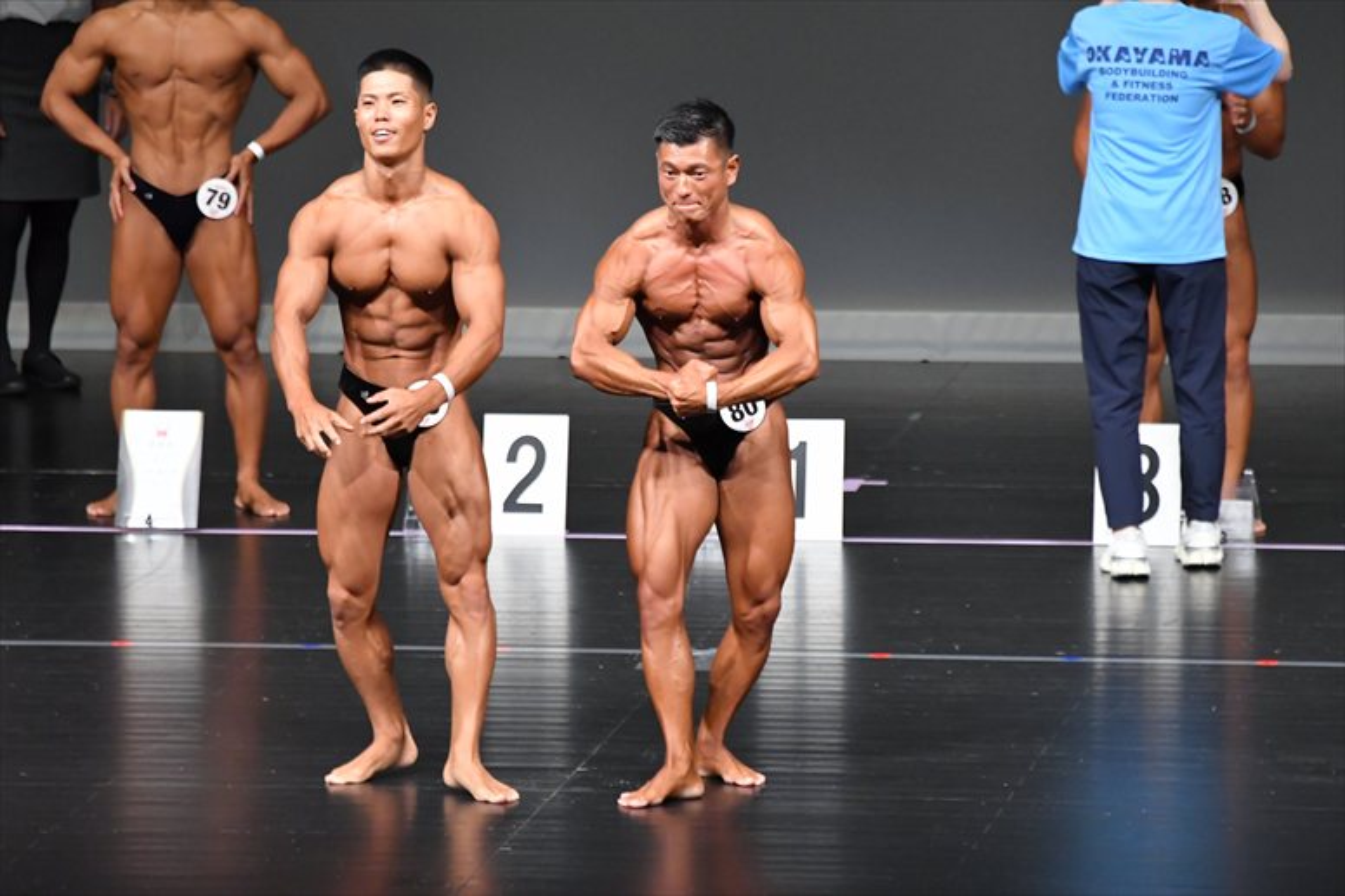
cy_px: 448
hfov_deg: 6.0
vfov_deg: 4.0
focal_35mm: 345
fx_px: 12883
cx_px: 672
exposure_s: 1/400
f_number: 5.6
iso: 5000
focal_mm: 230
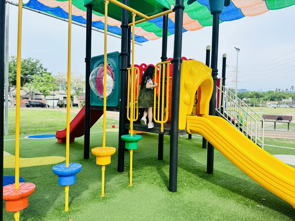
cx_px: 148
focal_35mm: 24
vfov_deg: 56.8
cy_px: 110
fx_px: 205
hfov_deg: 71.6
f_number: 1.78
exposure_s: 1/1059
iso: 80
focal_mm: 6.76
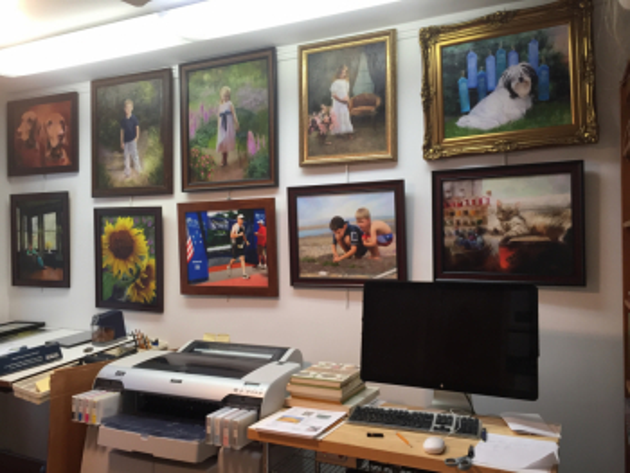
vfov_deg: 48.3
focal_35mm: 29
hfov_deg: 61.6
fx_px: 528
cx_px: 315
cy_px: 236
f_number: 2.2
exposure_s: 1/30
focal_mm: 4.15
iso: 32
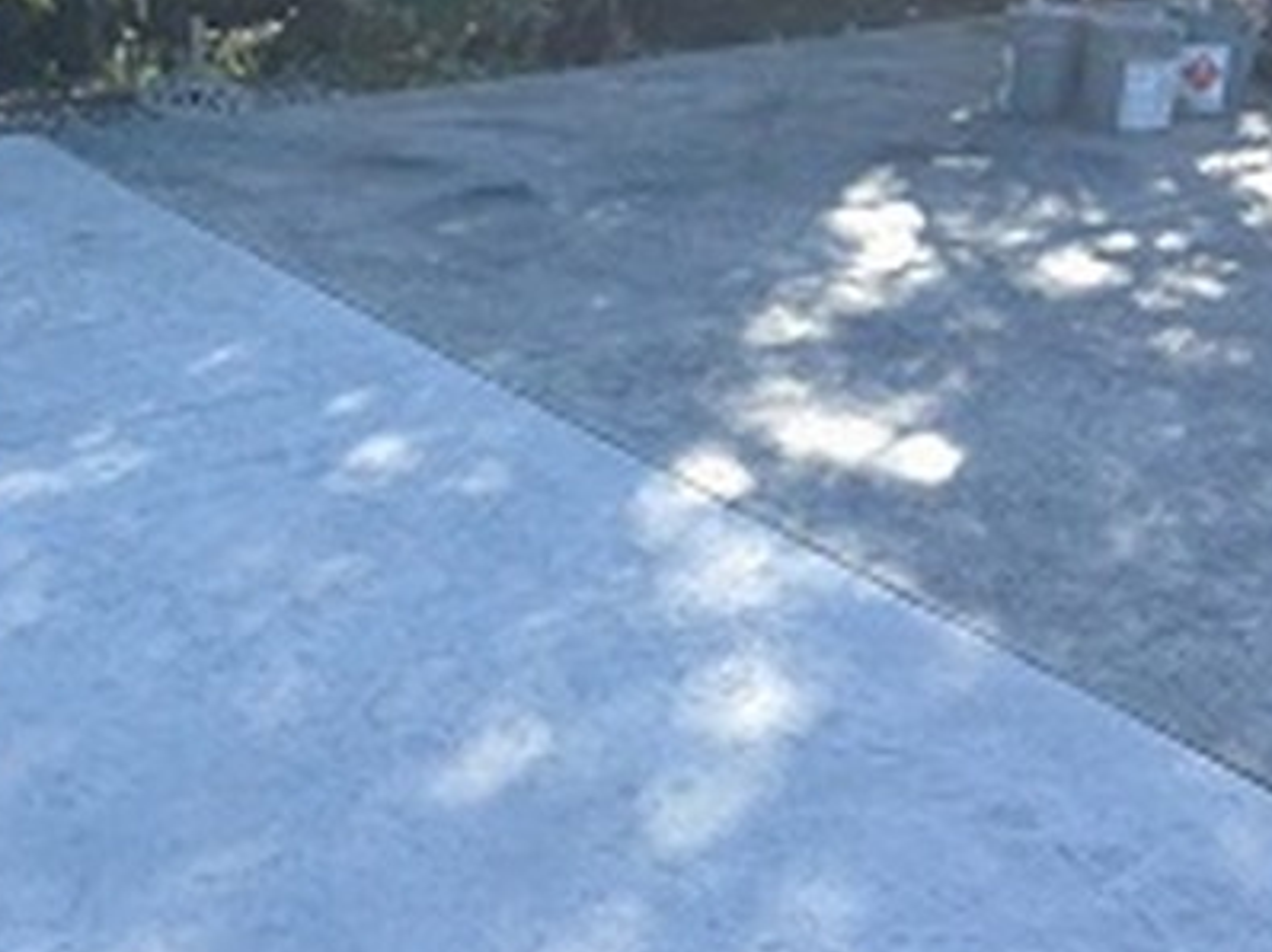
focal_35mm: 58
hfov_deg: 32.6
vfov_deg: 25.2
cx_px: 304
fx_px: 2130
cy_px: 449
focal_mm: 3.3
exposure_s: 1/263
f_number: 2.4
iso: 32
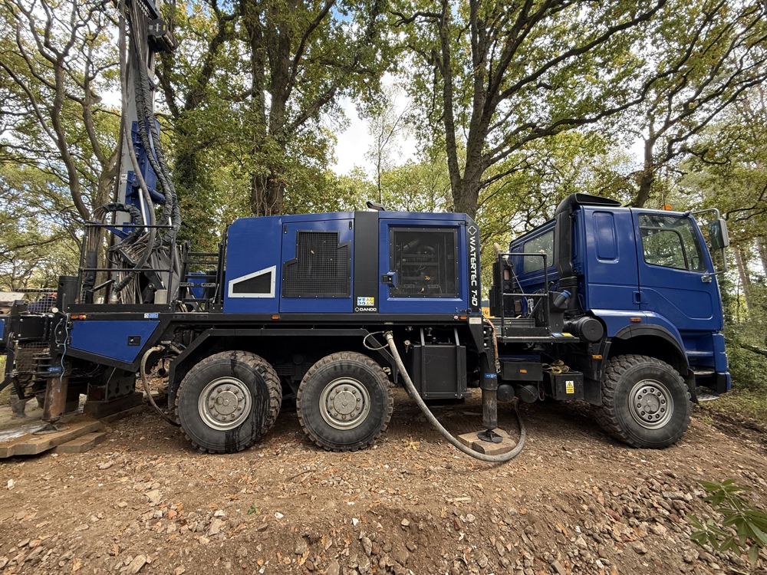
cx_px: 384
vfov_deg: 85.7
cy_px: 288
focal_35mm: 14
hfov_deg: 102.1
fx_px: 310
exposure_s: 1/99
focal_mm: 2.22
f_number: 2.2
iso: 125
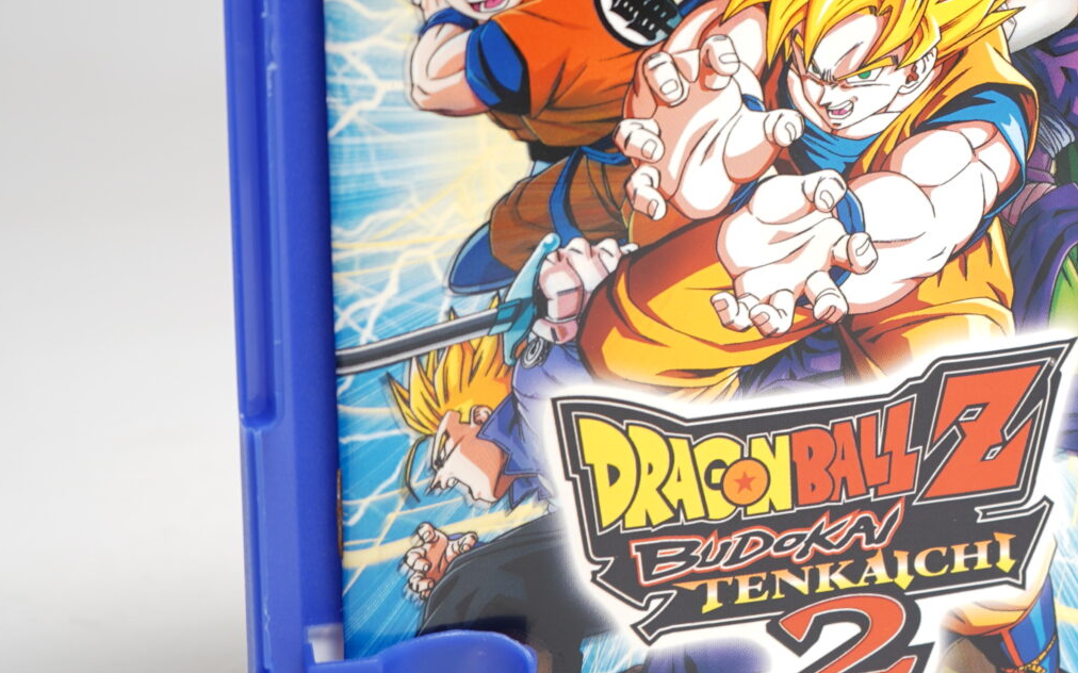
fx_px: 2879
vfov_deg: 13.2
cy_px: -10
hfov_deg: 19.8
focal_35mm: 98
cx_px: 1323
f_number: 5.6
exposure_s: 1/3
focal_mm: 38
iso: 64
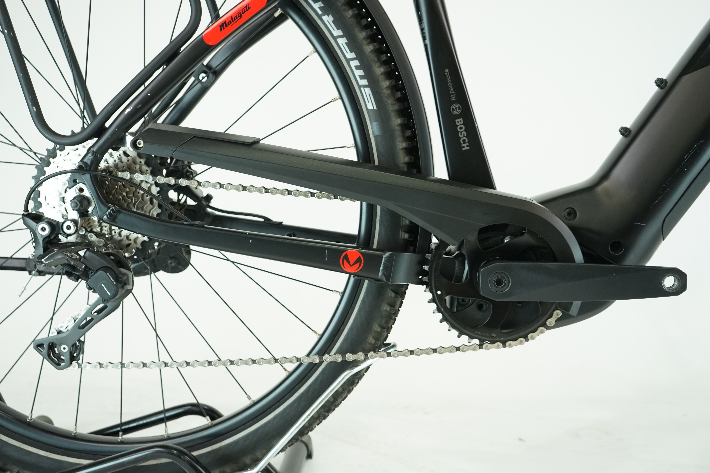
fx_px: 730
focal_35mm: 37
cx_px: 355
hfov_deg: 51.9
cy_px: 236
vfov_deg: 35.9
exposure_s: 1/200
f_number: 5
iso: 1600
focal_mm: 37
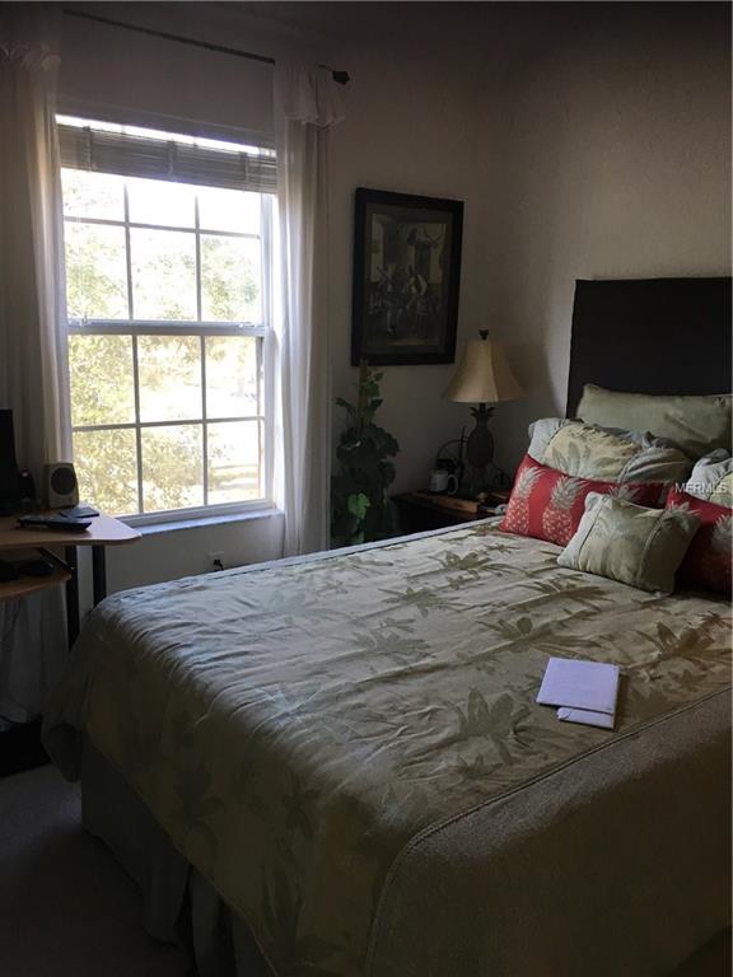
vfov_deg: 61.7
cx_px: 366
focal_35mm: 29
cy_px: 488
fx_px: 819
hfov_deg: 48.2
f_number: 2.2
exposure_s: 1/30
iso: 32
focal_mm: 4.15
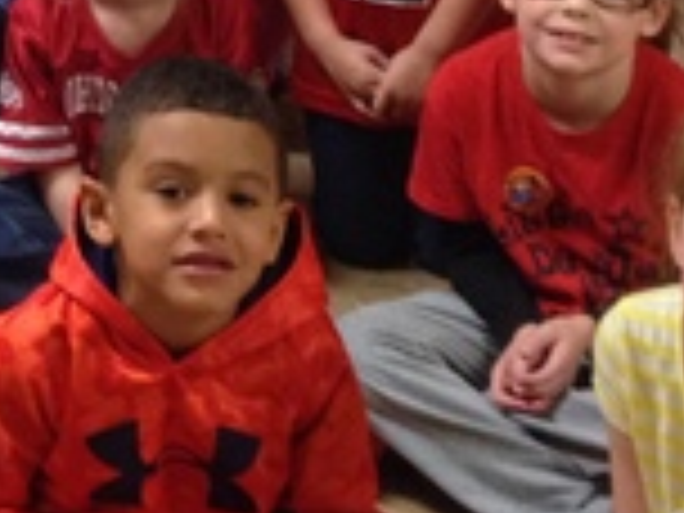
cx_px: -126
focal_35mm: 147
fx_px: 2905
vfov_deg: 9.9
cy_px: -202
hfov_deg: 13.1
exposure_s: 1/20
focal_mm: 4.28
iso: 200
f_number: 2.4
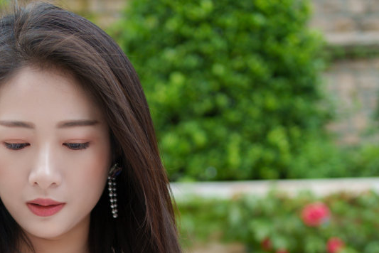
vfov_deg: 12.7
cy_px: 305
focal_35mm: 105
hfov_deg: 19.3
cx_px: 85
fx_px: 1106
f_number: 2.2
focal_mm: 35
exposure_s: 1/250
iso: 100
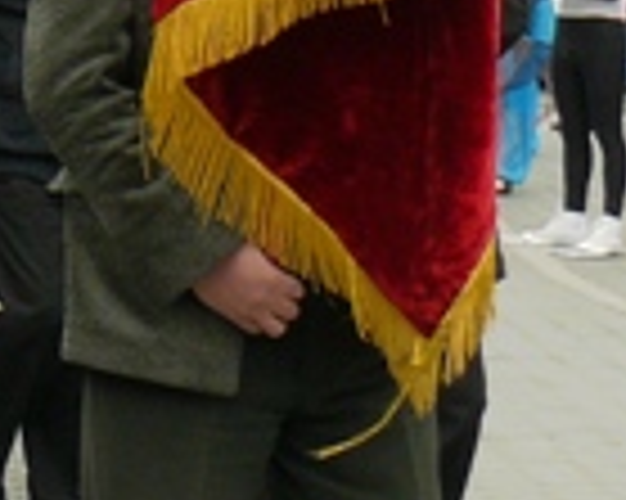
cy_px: -212
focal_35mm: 211
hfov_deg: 8.5
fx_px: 3906
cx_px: -748
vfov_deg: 7.2
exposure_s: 1/320
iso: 100
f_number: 5.6
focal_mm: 6.4
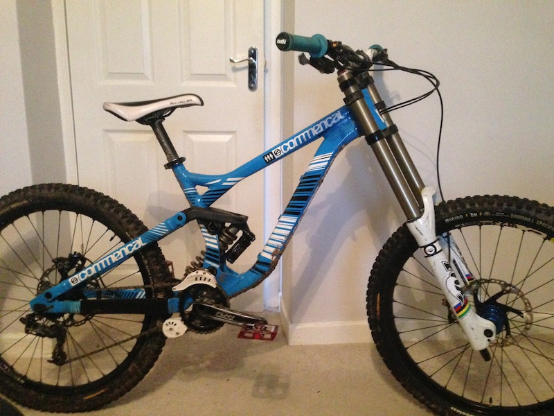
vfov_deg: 42.9
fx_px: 528
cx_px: 277
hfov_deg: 55.4
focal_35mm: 33
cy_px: 208
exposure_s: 1/17
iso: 800
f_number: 2.4
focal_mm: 4.12
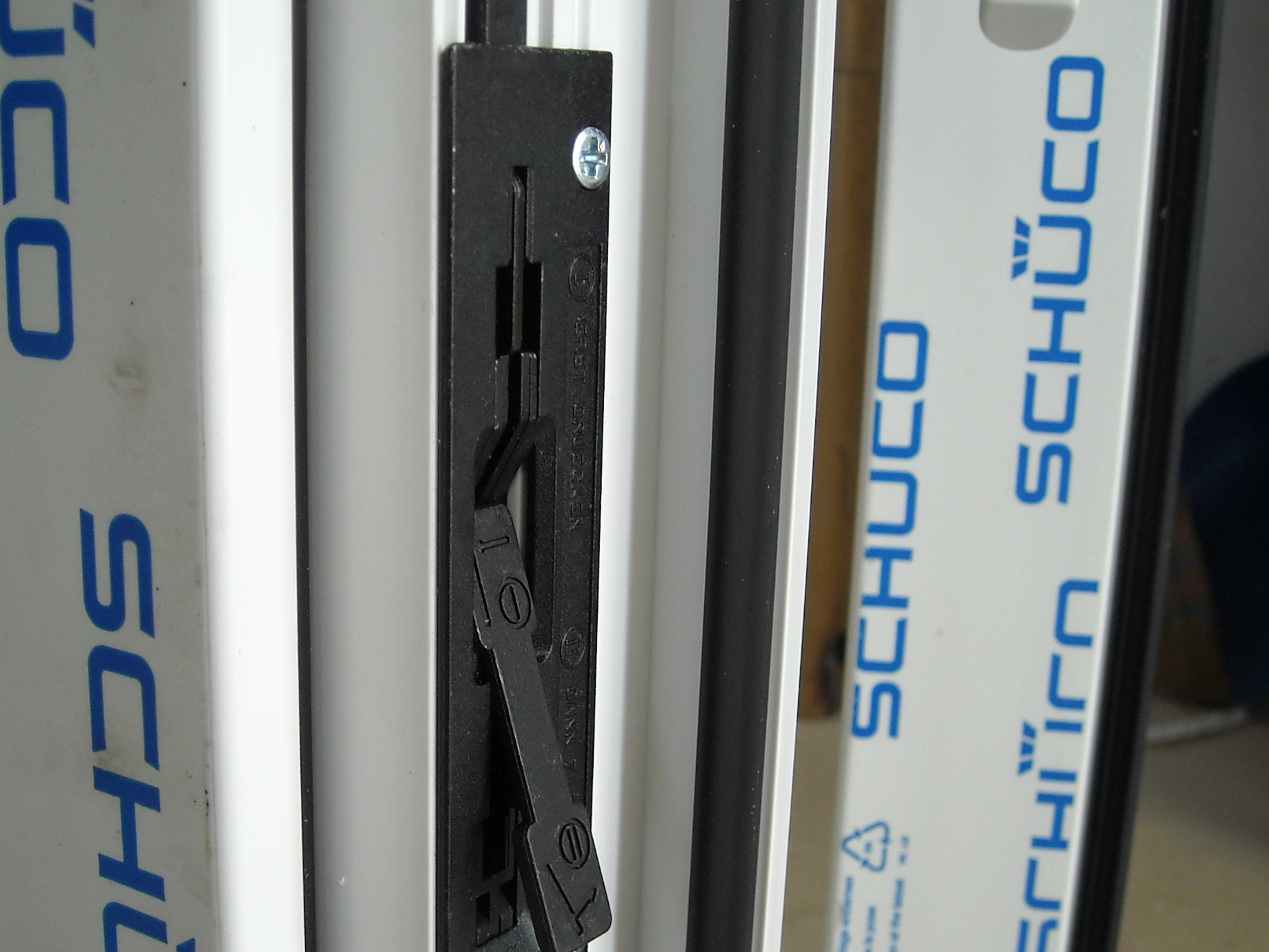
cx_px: 497
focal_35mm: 49
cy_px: 639
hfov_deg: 38.7
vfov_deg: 29.5
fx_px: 1797
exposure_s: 1/60
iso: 109
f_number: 2.8
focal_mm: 5.7
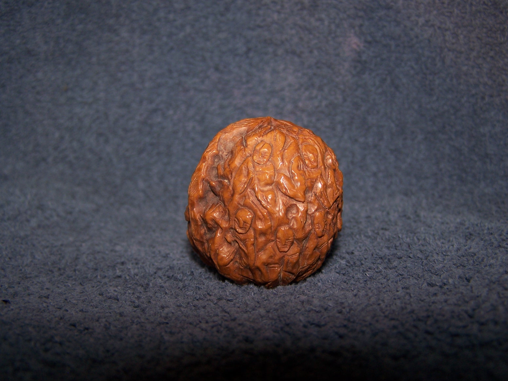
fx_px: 558
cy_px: 190
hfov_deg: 49.0
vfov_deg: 37.7
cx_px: 254
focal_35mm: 38
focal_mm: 6.3
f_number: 2.8
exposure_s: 1/60
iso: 80
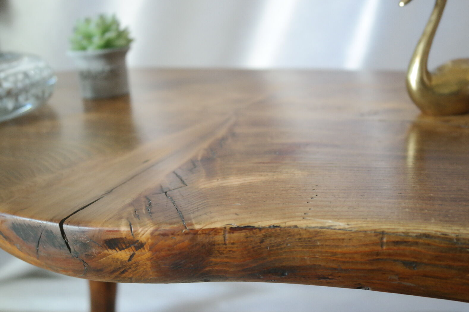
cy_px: 158
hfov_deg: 41.9
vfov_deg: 28.6
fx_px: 612
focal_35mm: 47
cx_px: 233
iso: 1600
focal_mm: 28
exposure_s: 1/30
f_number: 5.6
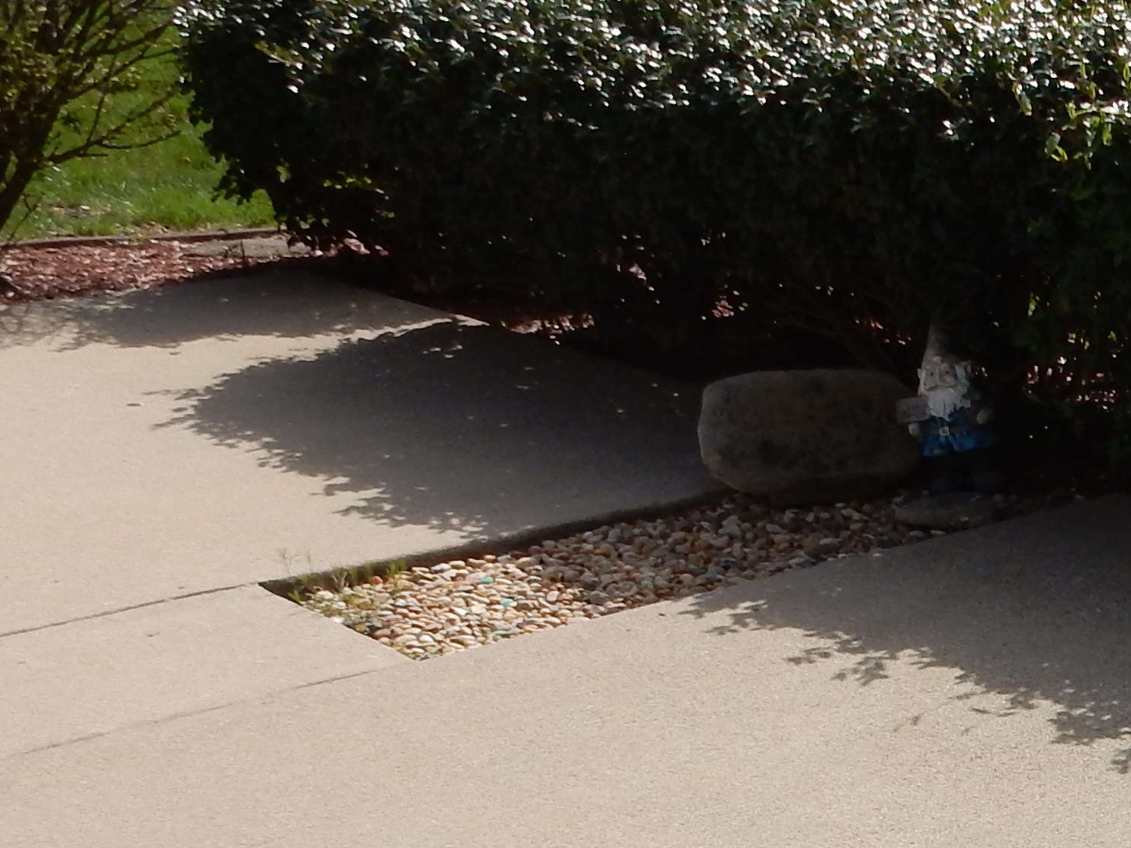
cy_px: 927
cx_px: 1485
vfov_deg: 18.4
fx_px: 2516
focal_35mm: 77
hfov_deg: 22.5
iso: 125
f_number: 3.7
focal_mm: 4.5
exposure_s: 1/1600
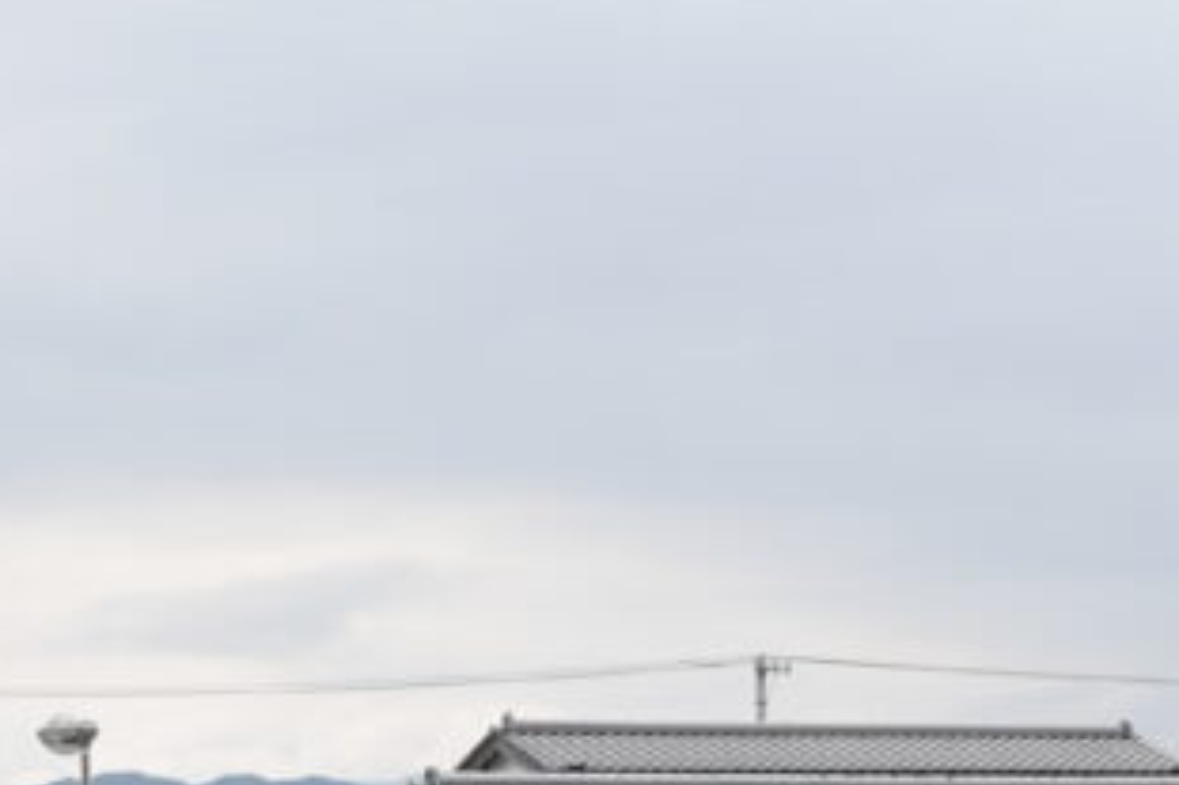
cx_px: 345
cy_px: 1147
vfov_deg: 9.2
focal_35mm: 145
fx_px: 4746
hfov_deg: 14.1
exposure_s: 1/400
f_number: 5.6
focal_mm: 16.17
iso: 125
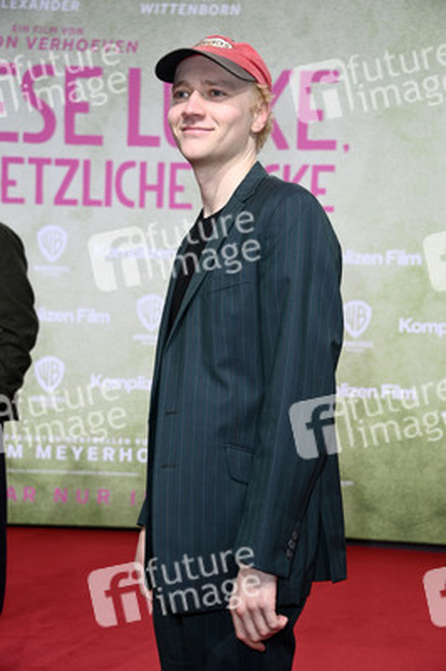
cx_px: 223
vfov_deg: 29.7
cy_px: 336
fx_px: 1266
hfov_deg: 20.0
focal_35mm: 68
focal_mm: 68
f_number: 5.6
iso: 640
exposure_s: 1/250
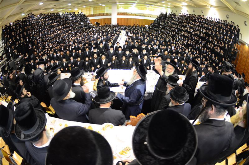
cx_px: 124
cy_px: 82
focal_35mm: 16
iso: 1600
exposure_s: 1/40
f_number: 4.5
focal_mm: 10.5
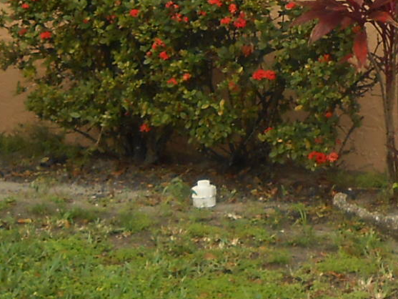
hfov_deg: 14.0
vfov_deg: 10.5
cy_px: -13
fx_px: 1610
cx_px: 358
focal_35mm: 140
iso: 80
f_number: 3.5
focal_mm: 4.6
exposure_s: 1/320
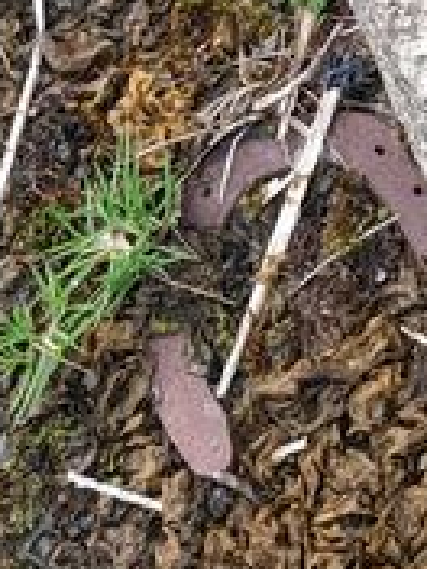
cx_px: 760
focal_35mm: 153
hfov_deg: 9.3
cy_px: -740
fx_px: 2516
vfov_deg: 11.1
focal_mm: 4
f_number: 1.8
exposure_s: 1/50
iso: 40
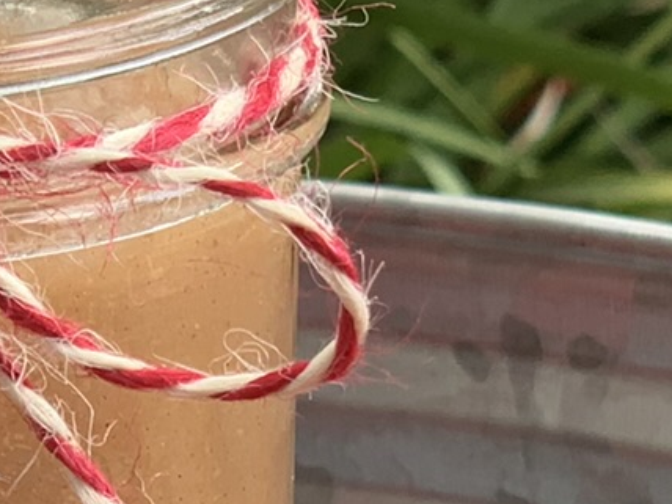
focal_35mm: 249
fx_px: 4834
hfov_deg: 7.9
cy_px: 644
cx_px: 245
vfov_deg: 5.9
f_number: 2.4
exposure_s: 1/122
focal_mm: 6
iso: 50
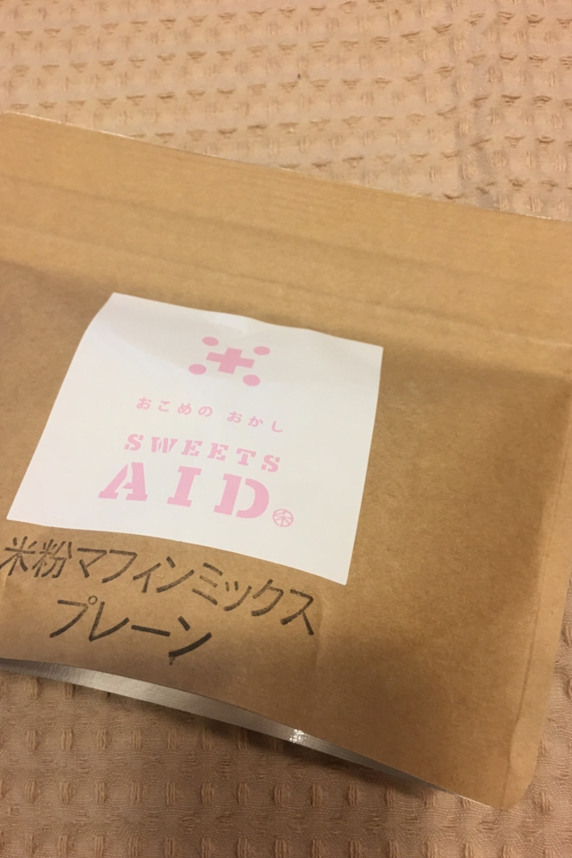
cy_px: 438
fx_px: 739
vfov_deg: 60.3
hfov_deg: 42.3
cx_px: 264
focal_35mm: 31
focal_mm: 4.15
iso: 40
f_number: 2.2
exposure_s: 1/15
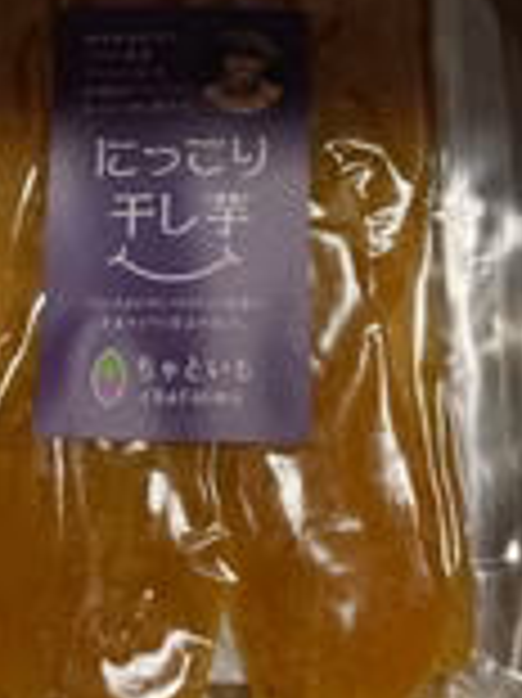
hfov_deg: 21.9
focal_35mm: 67
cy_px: 36
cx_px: 202
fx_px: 1349
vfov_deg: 27.7
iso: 80
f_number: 1.6
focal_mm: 4.2
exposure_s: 1/104
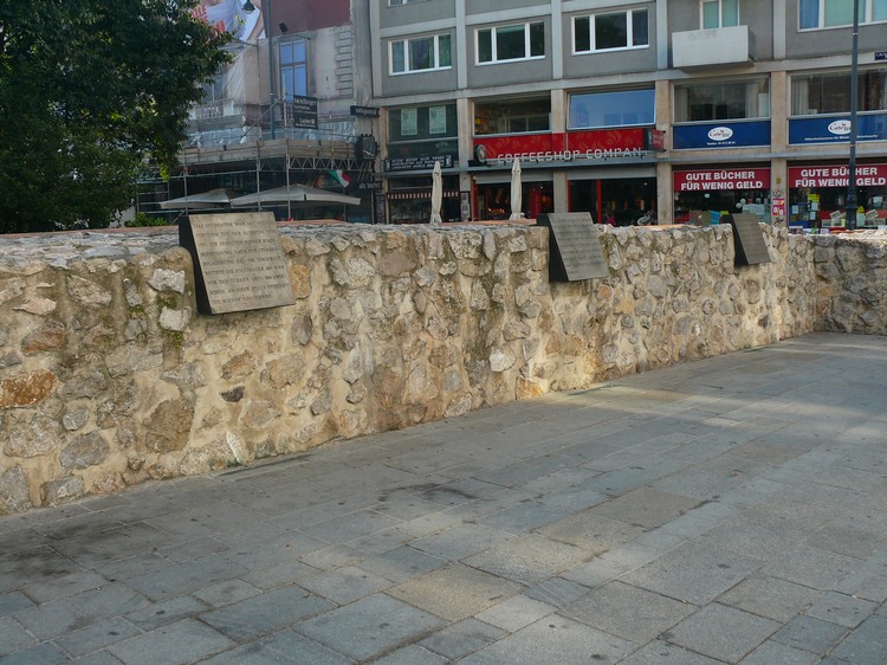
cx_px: 444
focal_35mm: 35
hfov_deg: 52.6
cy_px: 332
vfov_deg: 40.7
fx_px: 897
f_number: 4
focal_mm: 7.4
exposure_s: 1/100
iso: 100
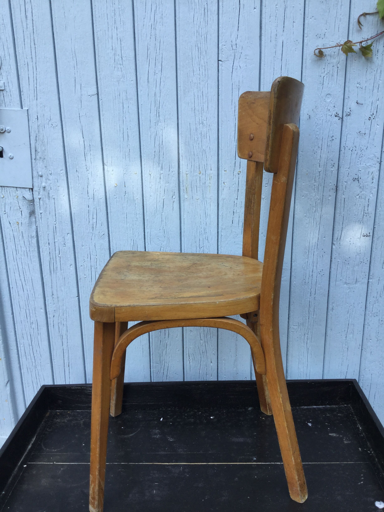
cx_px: 192
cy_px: 256
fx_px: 459
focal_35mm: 31
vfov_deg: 58.4
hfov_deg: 45.4
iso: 25
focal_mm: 3.3
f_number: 2.4
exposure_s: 1/317
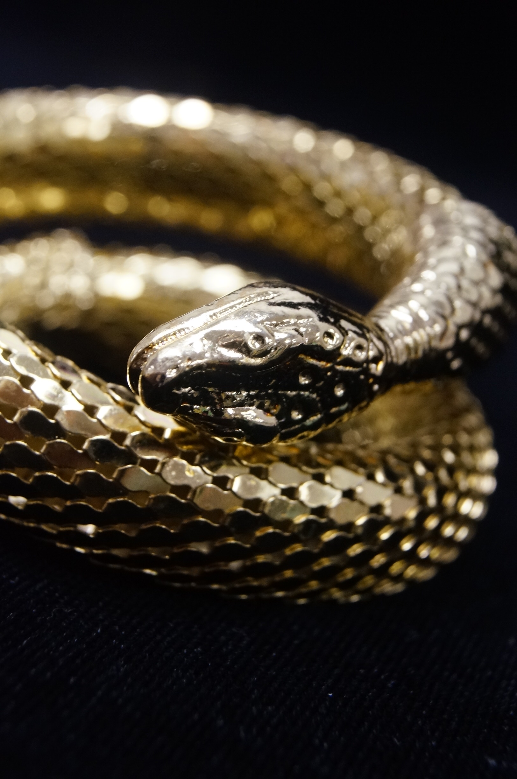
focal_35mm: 68
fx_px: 1459
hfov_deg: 20.1
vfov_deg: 29.9
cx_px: 258
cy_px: 390
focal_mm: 45
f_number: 10
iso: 1600
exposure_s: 1/25
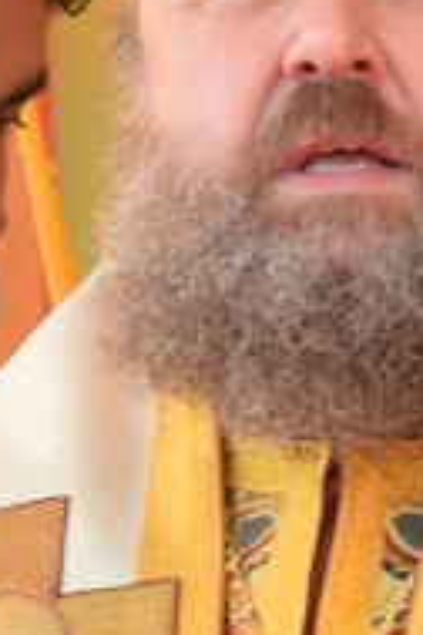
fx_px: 22047
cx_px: 185
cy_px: 779
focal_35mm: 1251
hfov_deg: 1.1
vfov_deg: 1.6
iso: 200
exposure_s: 1/100
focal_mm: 105
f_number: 5.6
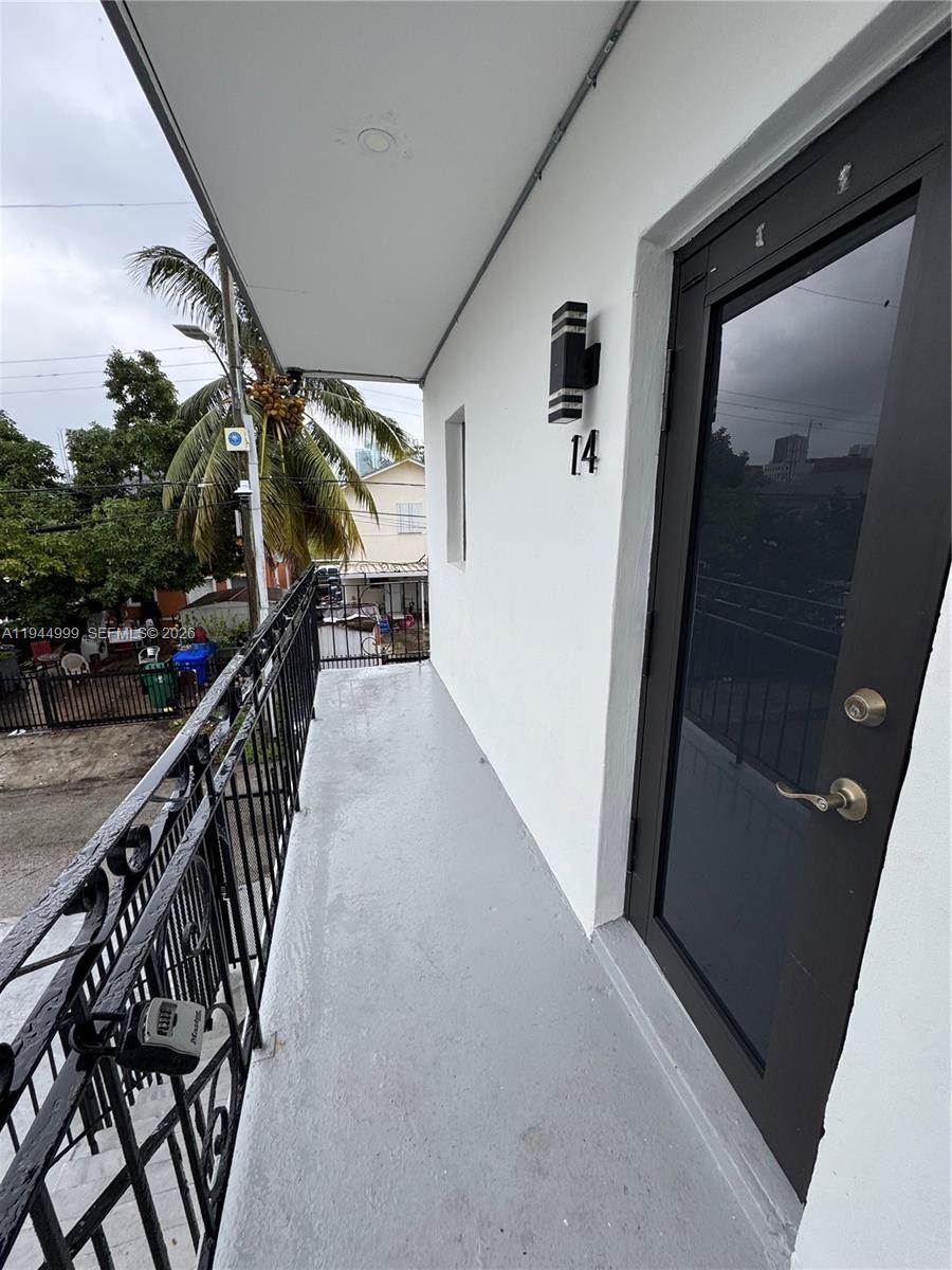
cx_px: 476
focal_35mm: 14
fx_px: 513
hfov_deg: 85.7
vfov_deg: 102.1
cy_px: 635
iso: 40
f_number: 2.2
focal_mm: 2.22
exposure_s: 1/318
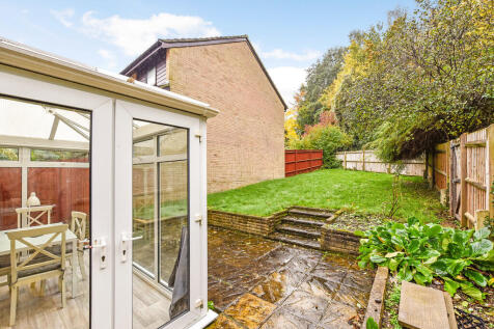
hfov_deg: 104.3
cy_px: 164
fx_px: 192
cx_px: 247
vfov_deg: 81.2
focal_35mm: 14
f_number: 8
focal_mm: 14
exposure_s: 1/125
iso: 400
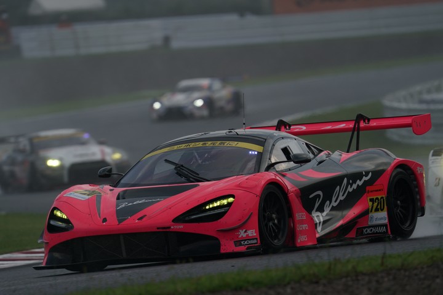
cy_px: 148
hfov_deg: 3.4
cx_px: 222
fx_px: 7383
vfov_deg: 2.3
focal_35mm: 600
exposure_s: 1/640
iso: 200
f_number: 8
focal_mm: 600
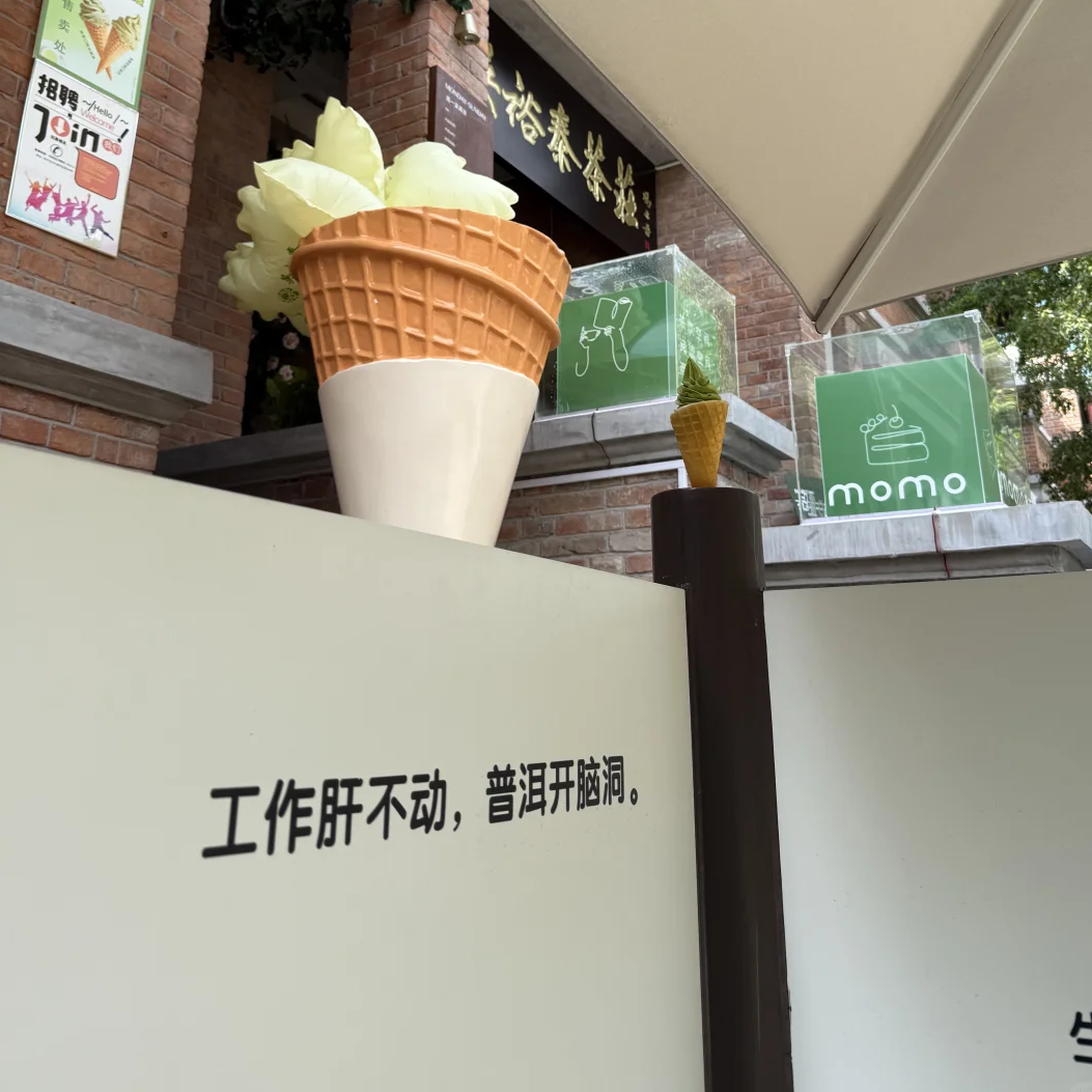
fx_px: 1035
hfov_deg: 55.6
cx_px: 558
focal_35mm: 29
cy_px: 363
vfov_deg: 54.5
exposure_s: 1/967
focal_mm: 6.76
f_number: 1.78
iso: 80
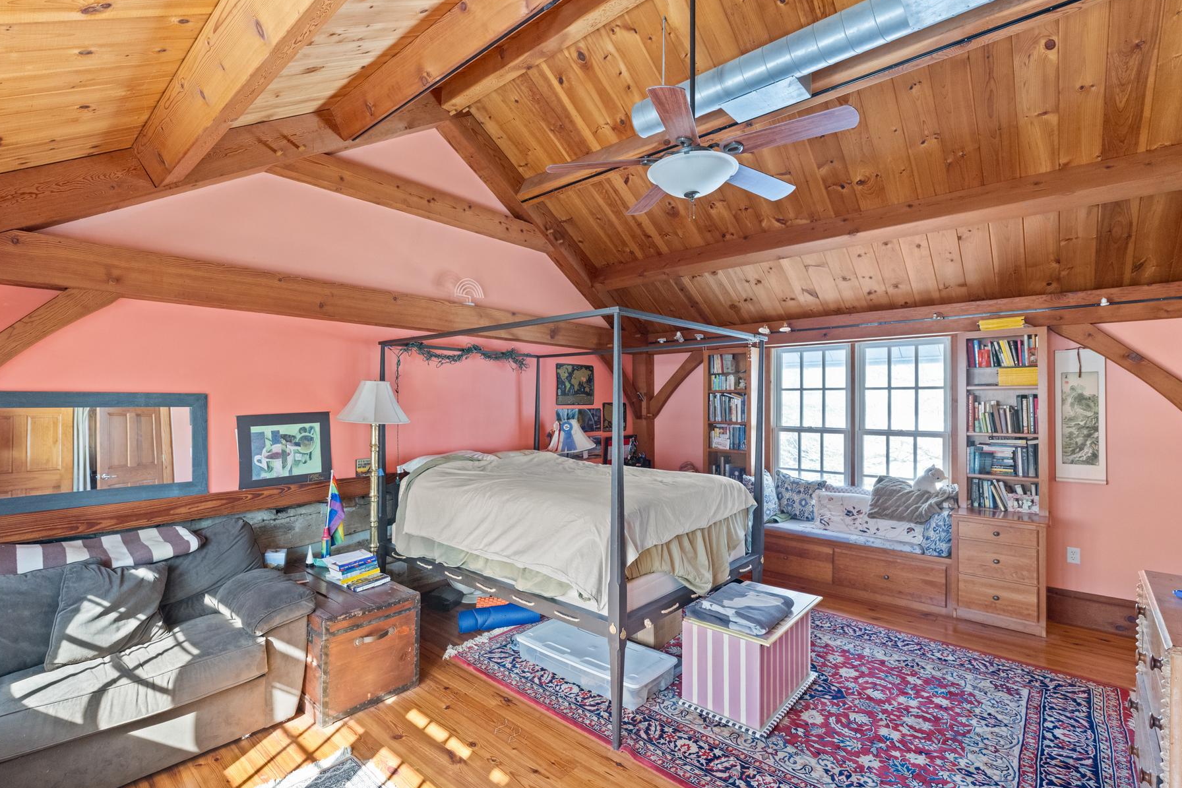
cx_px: 553
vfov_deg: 73.7
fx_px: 525
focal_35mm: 16
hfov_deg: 96.6
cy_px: 409
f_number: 5
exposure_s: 1/40
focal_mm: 14
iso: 1600
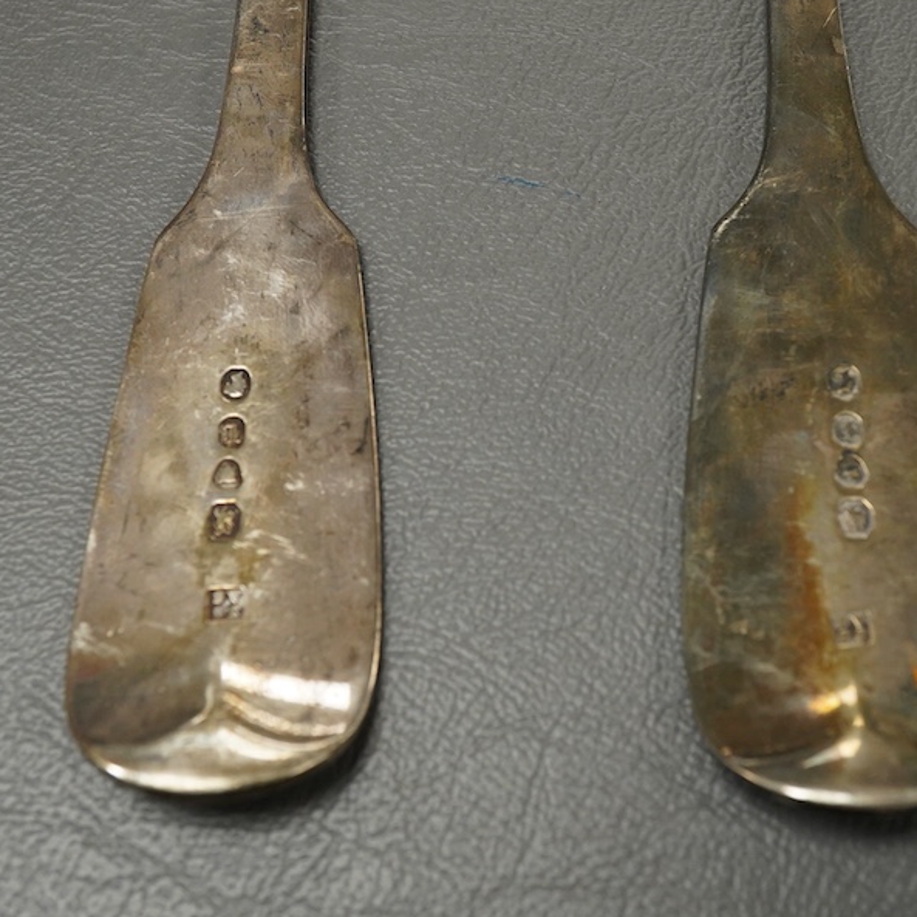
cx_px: 481
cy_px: 456
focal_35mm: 58
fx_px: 1738
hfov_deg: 29.5
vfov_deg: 29.6
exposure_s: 1/125
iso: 1600
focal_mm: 30
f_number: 11
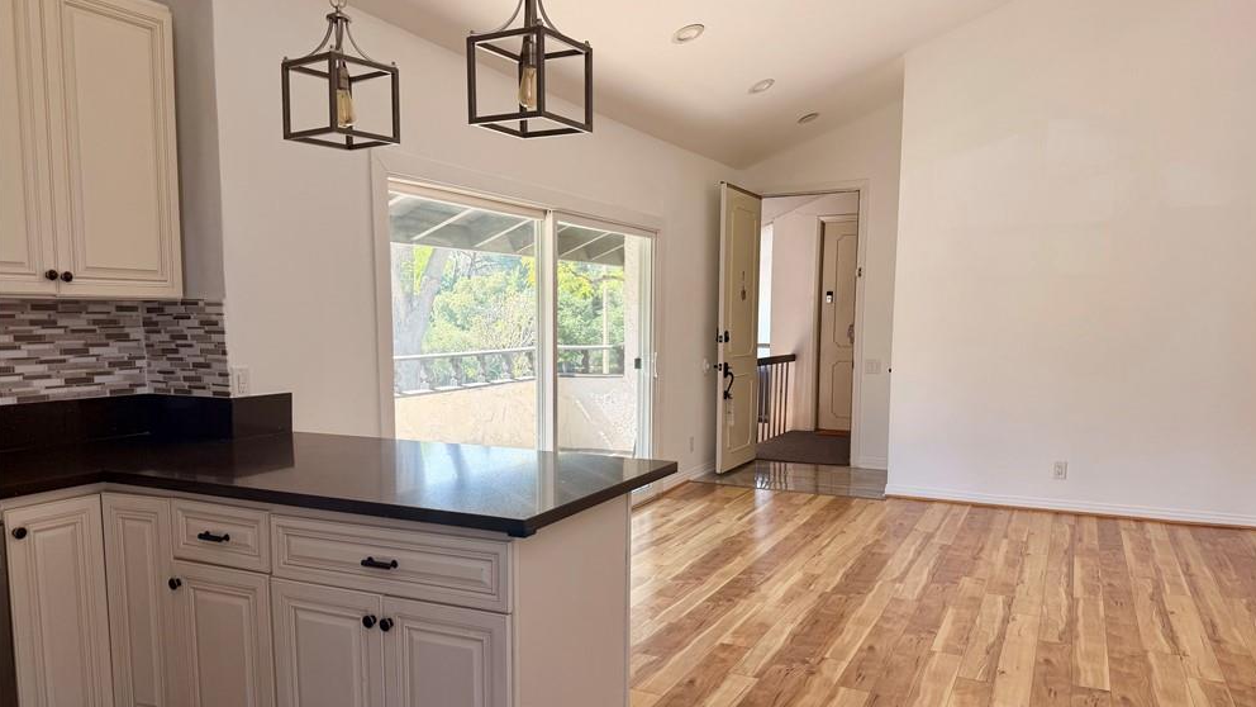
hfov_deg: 69.8
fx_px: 899
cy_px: 403
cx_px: 643
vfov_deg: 42.8
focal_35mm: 27
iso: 64
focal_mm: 6.76
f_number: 1.78
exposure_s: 1/227
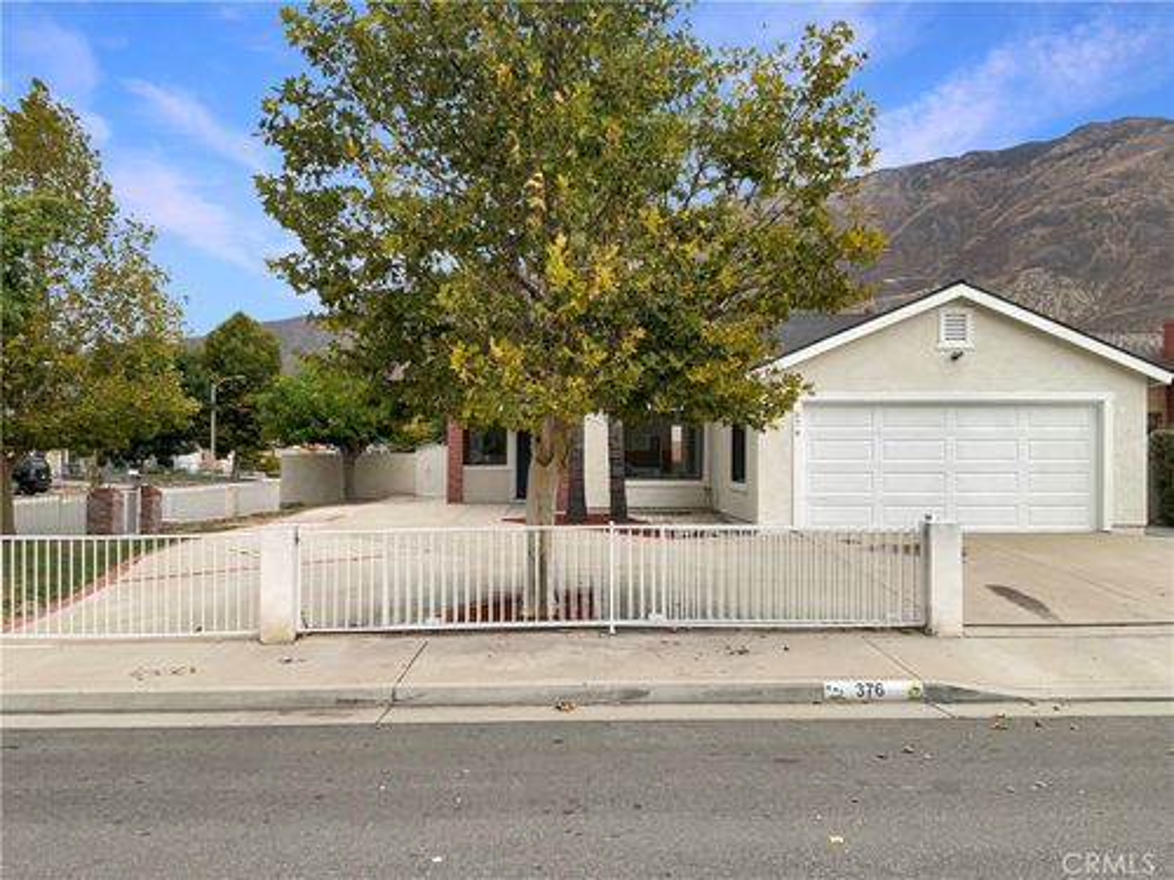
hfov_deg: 61.7
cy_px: 440
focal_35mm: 29
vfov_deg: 48.2
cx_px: 587
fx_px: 984
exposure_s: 1/1055
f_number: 1.8
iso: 16
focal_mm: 3
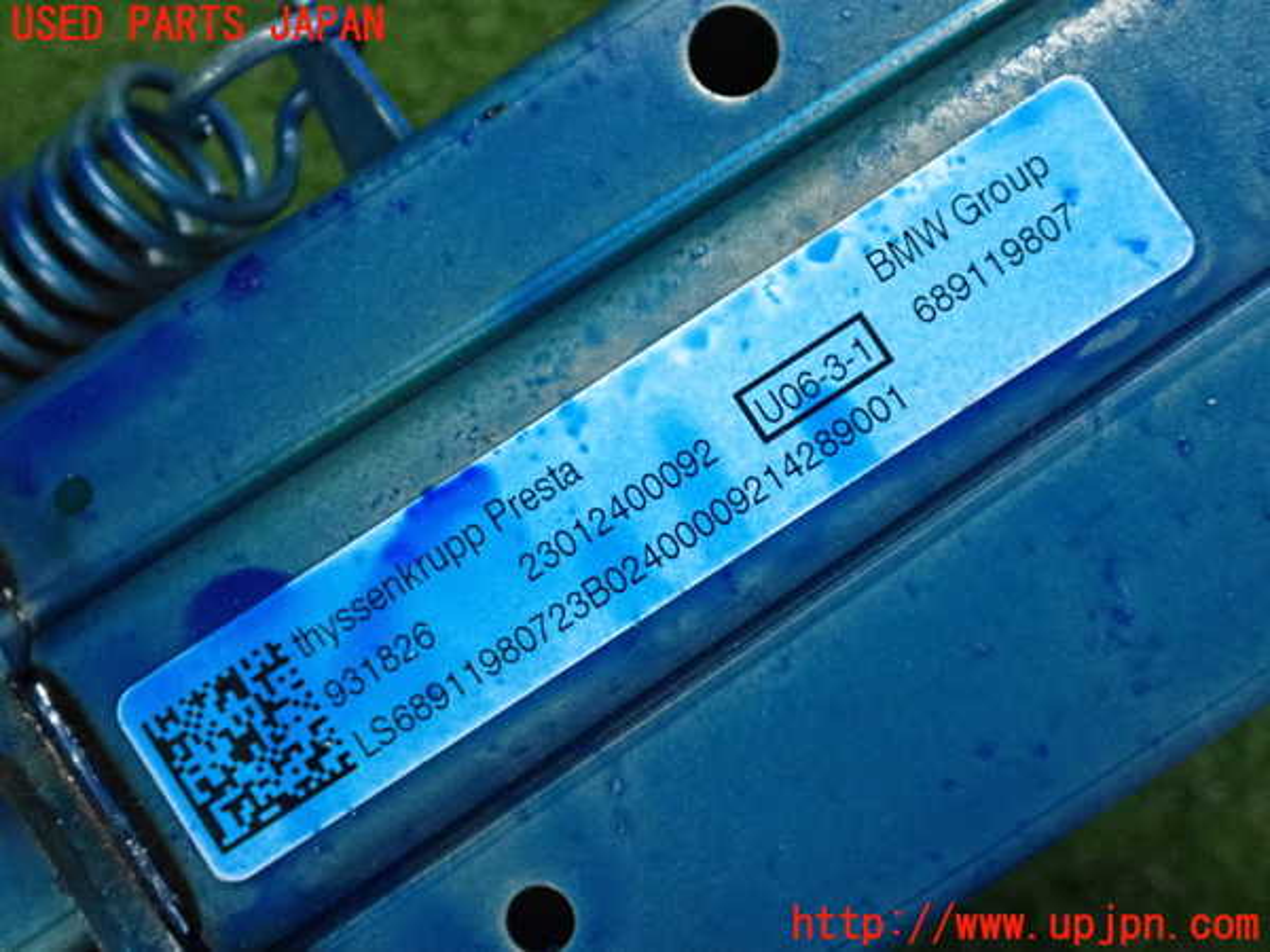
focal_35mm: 44
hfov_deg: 42.9
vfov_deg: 32.9
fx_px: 1614
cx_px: 635
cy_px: 476
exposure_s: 1/125
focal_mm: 7.84
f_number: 2.9
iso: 2000
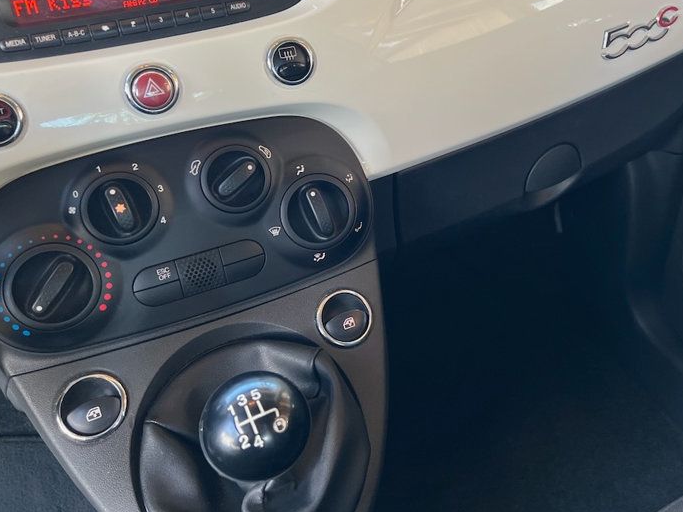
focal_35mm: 39
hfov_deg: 47.1
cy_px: 177
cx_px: 458
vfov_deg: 36.5
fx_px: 769
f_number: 1.5
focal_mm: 5.7
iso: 125
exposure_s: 1/121
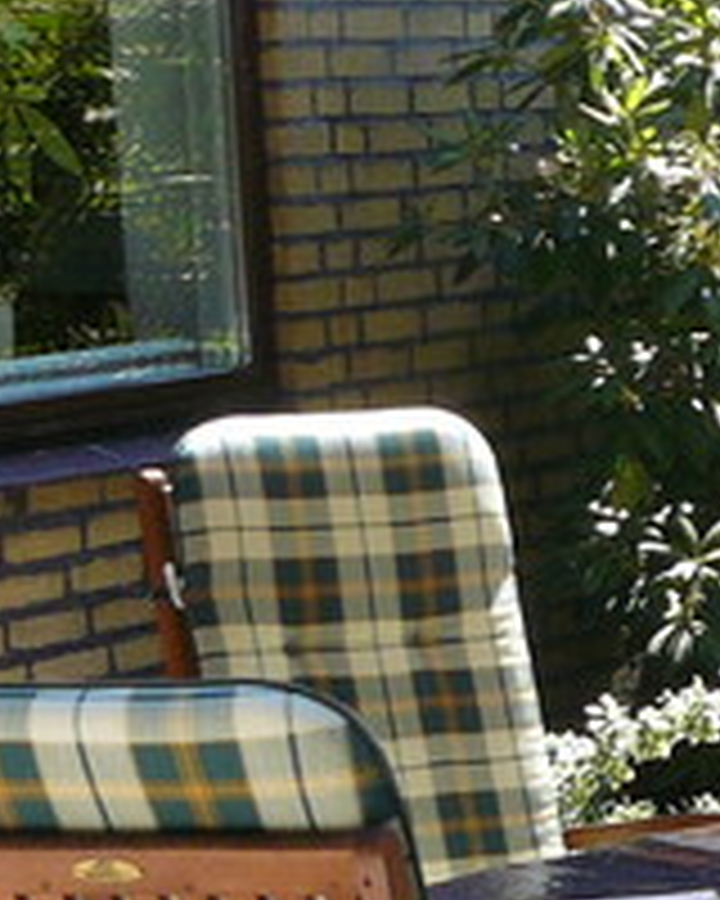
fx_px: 4795
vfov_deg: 10.7
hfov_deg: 8.1
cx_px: 1548
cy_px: 562
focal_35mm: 180
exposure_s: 1/160
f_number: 4
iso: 100
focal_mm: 6
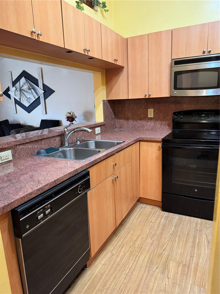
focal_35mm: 24
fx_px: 203
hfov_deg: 56.8
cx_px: 110
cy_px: 147
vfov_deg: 71.6
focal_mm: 6.76
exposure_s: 1/60
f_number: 1.78
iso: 400
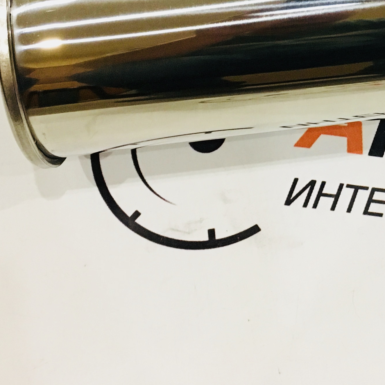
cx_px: 408
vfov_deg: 21.1
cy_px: -39
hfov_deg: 21.2
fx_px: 981
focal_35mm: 78
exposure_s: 1/33
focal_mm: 4.15
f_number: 2.2
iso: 200
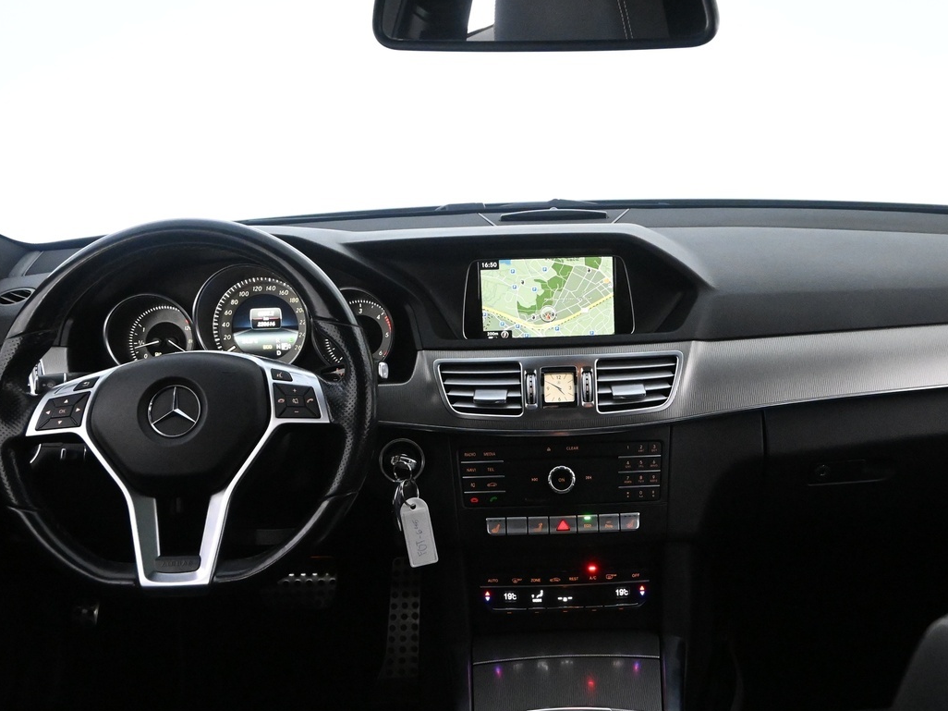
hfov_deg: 45.5
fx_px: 1123
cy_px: 401
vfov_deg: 35.1
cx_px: 566
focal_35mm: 41
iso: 6400
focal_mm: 18
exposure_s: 1/80
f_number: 4.5
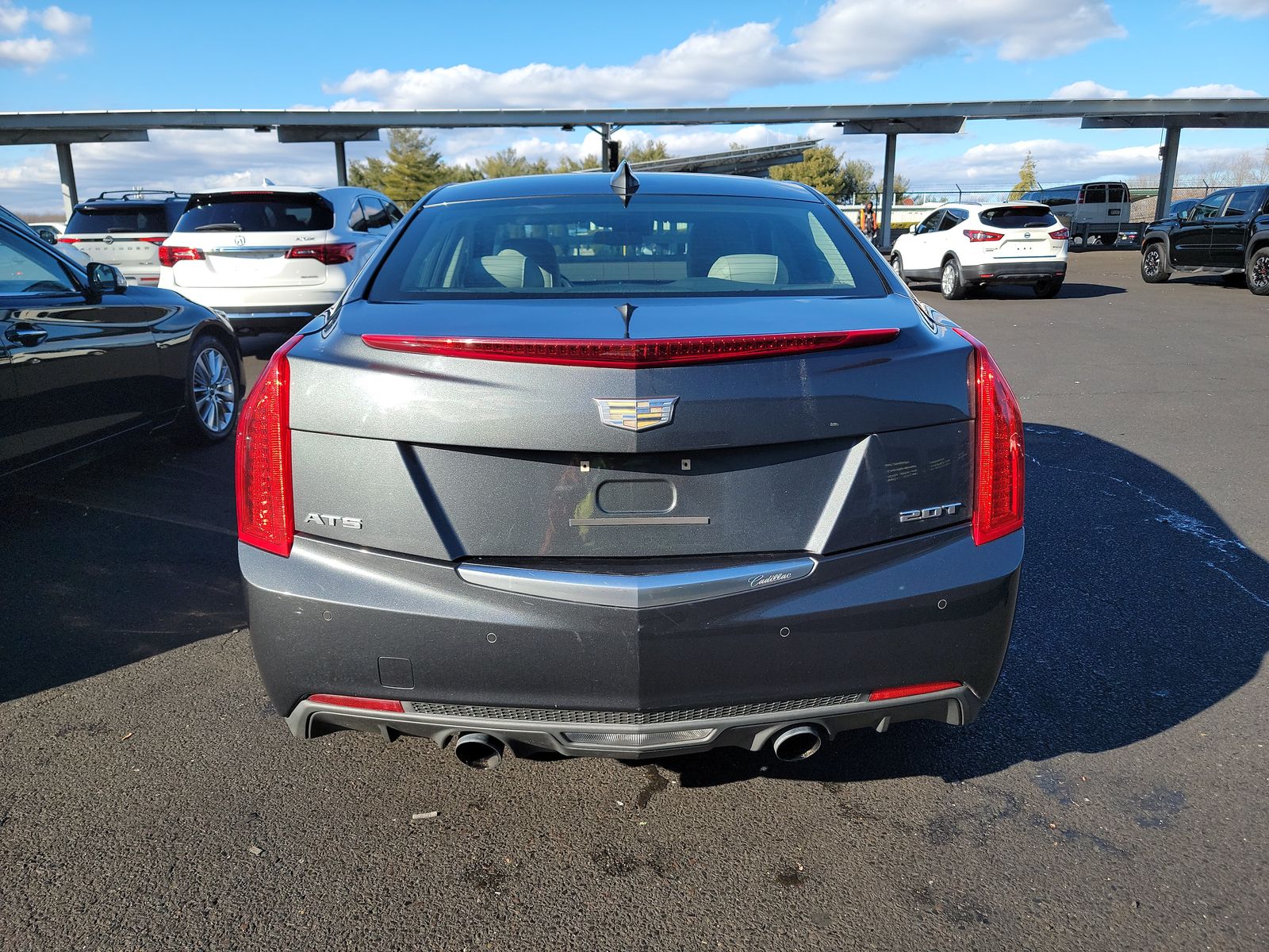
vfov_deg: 56.8
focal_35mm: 24
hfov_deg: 71.6
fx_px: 880
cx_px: 634
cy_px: 476
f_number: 1.8
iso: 50
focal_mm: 6.7
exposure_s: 1/482
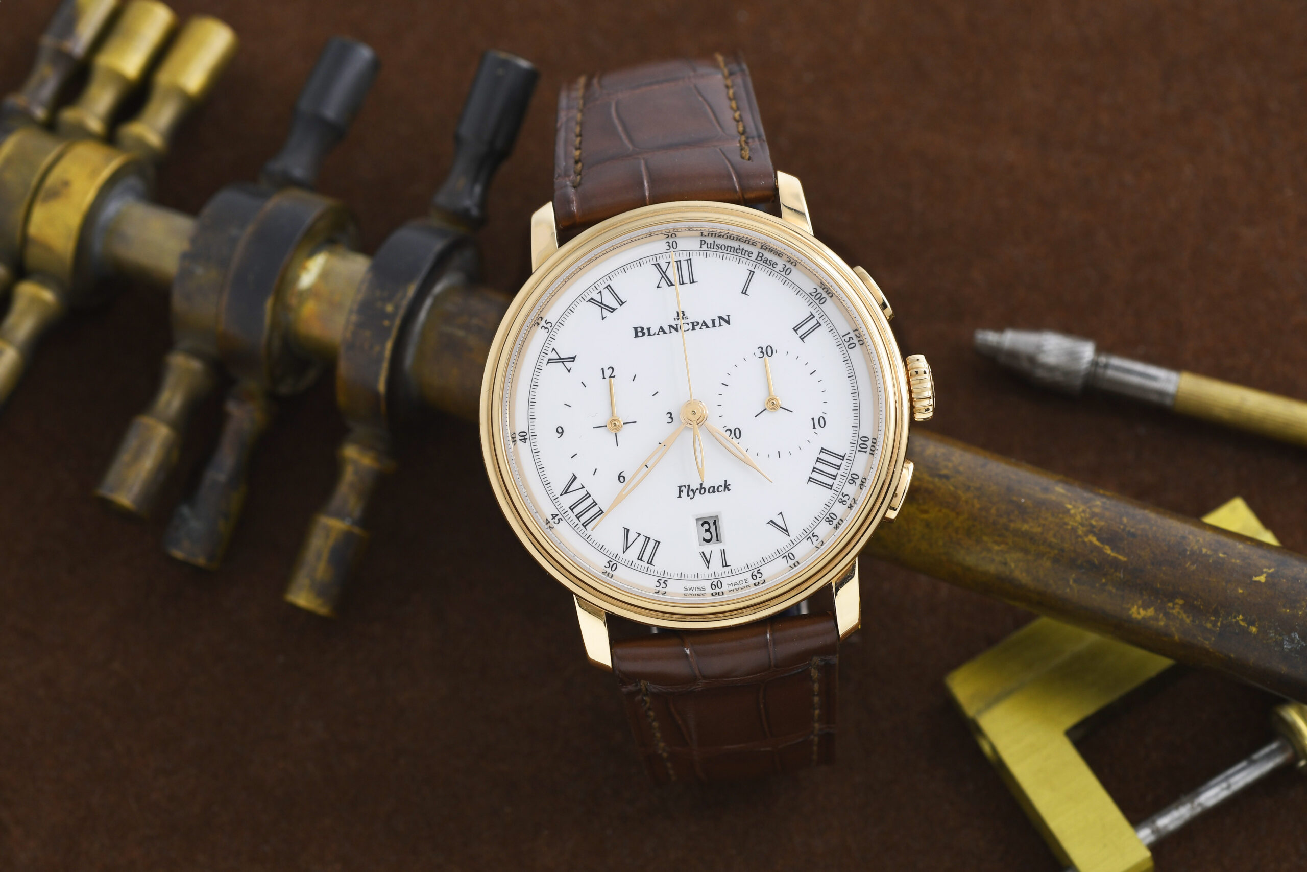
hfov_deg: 22.6
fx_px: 3267
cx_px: 654
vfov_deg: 15.2
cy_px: 436
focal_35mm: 90
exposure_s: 1/100
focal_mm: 60
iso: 200
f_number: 9
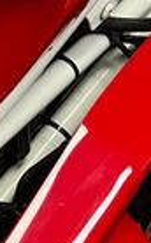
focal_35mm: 128
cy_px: -28
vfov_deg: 15.8
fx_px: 845
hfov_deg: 9.0
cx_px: -242
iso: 100
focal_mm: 5.1
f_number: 1.6
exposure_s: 1/50
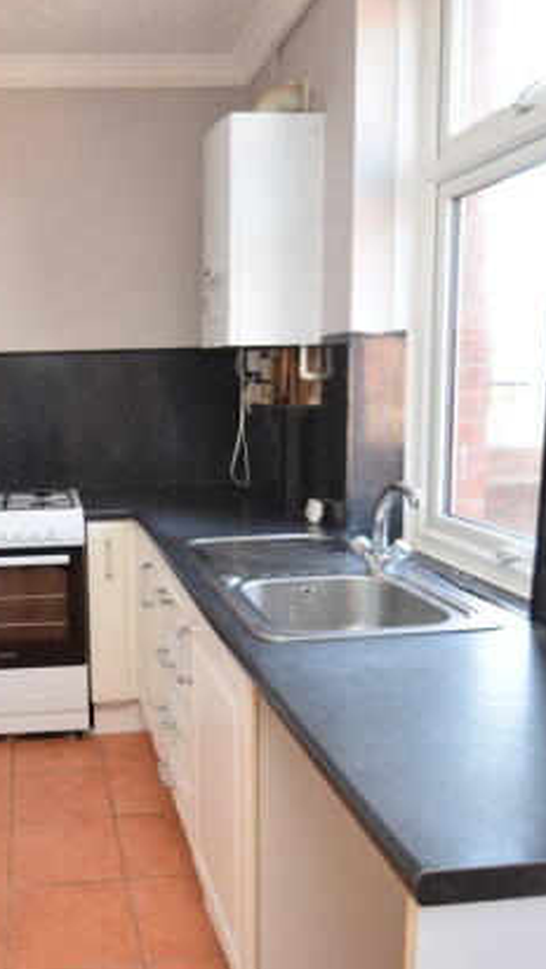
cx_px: 100
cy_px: 467
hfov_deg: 37.4
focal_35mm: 30
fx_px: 772
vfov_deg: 64.3
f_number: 5
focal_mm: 12
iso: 800
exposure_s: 1/100
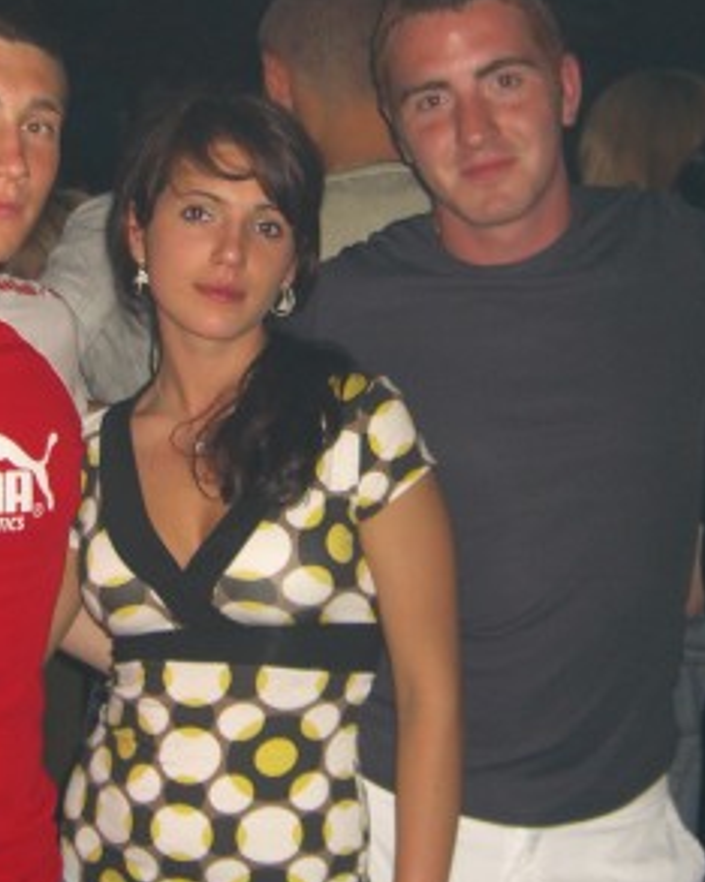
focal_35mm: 76
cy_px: 328
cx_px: 268
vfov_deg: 25.0
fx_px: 1984
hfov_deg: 20.1
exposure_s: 1/60
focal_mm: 7.9
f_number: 2.8
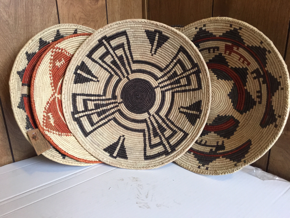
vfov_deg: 48.2
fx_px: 243
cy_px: 109
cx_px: 145
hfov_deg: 61.7
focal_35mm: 29
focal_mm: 4.15
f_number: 2.2
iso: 200
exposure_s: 1/30
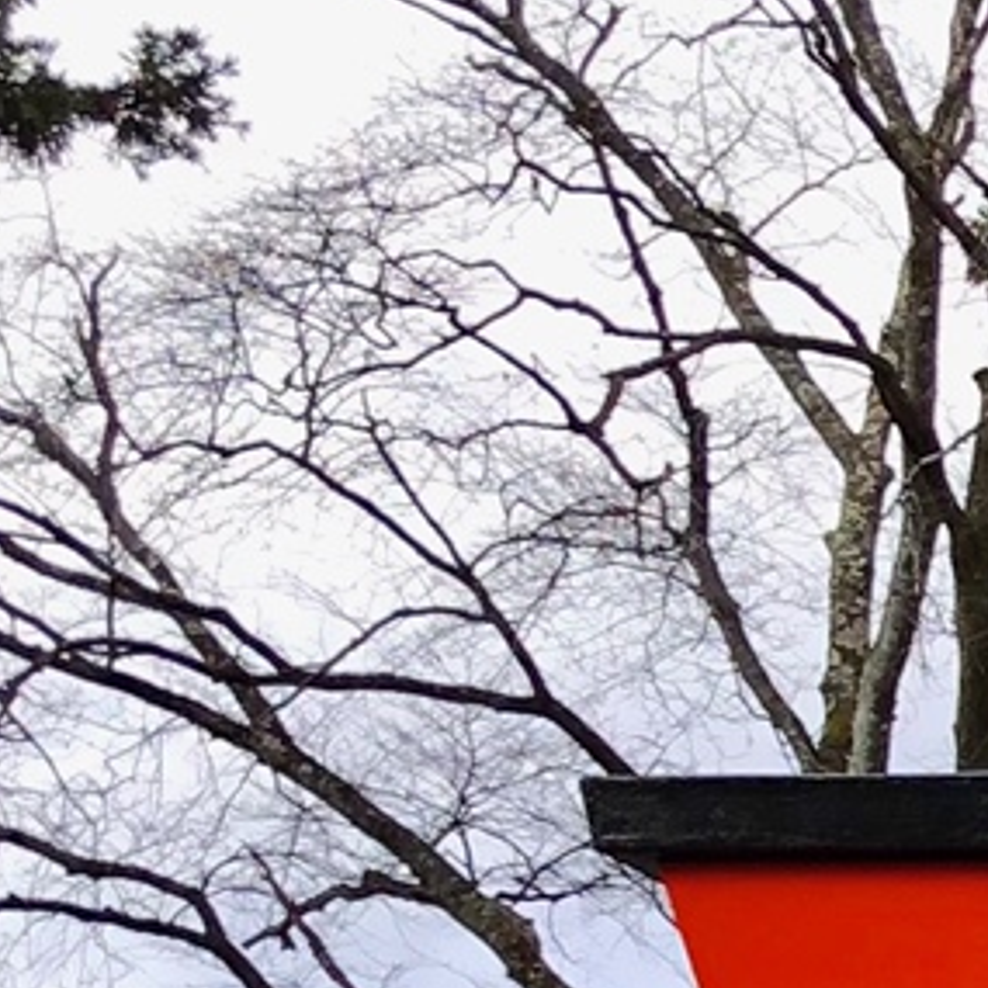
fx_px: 5651
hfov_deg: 8.9
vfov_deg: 9.8
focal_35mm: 175
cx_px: 2527
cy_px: 1189
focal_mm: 3.99
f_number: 1.8
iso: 20
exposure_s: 1/486
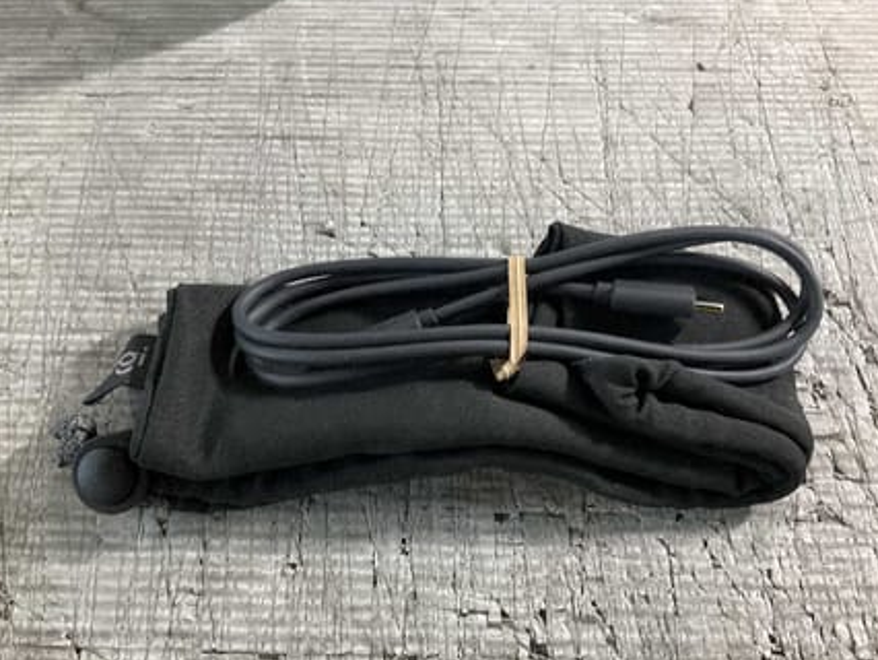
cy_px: 364
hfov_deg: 53.9
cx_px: 431
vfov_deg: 41.8
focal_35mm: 34
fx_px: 863
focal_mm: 3
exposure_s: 1/50
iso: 100
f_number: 1.8
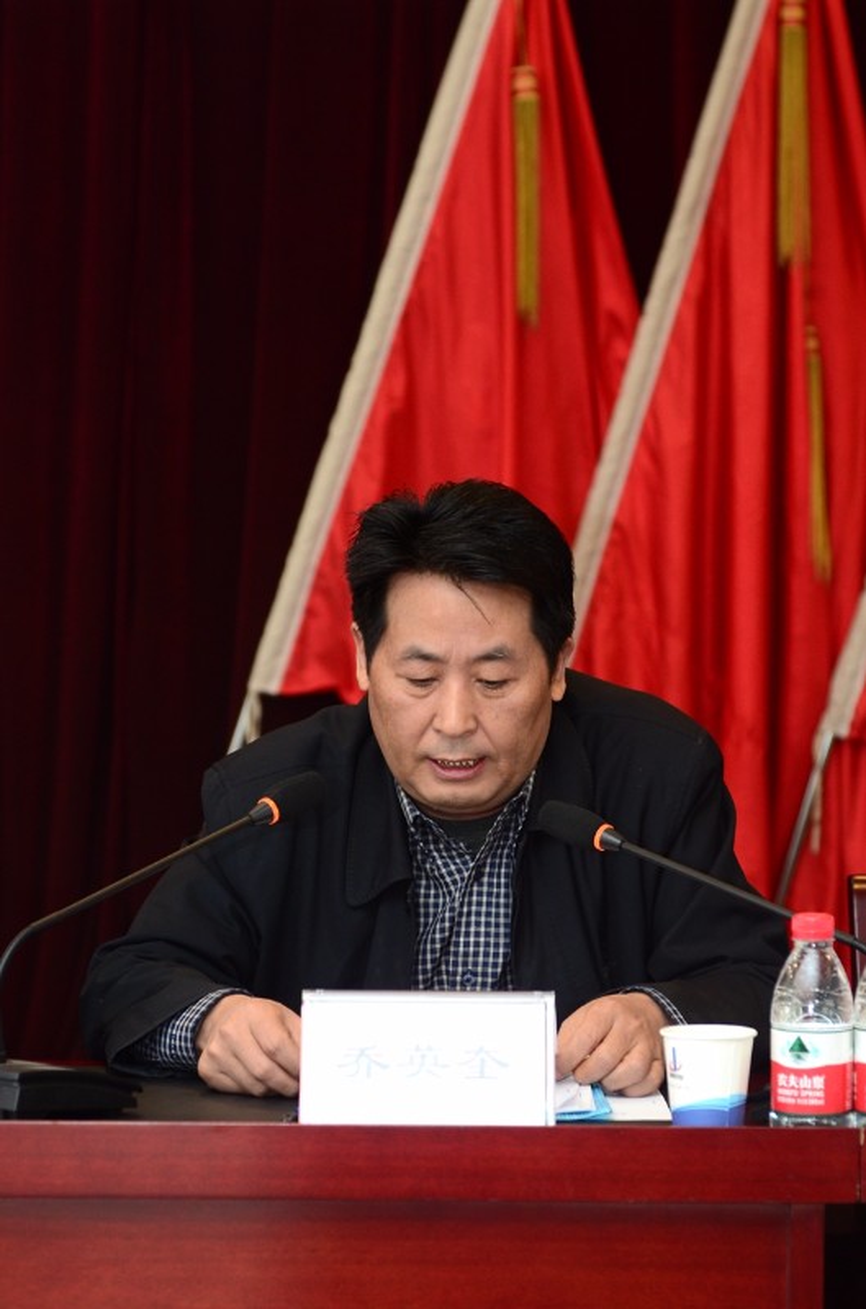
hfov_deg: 12.1
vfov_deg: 18.2
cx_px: 433
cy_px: 654
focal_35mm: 112
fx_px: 4082
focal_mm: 75
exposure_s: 1/80
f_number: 4.5
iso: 800
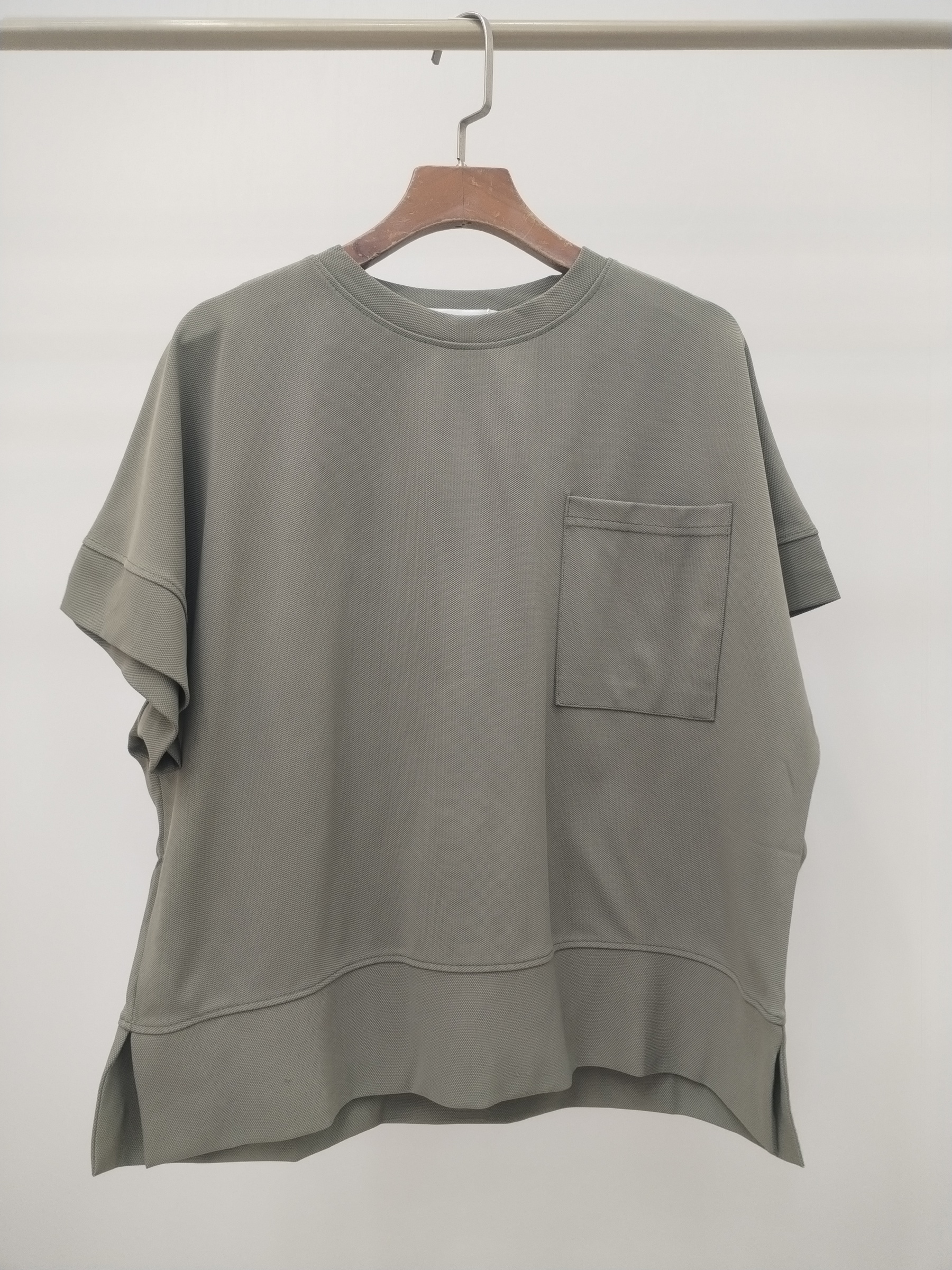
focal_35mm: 29
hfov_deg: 48.2
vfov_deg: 61.7
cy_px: 635
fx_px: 1063
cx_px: 476
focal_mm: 4.75
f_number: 1.8
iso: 206
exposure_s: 1/60
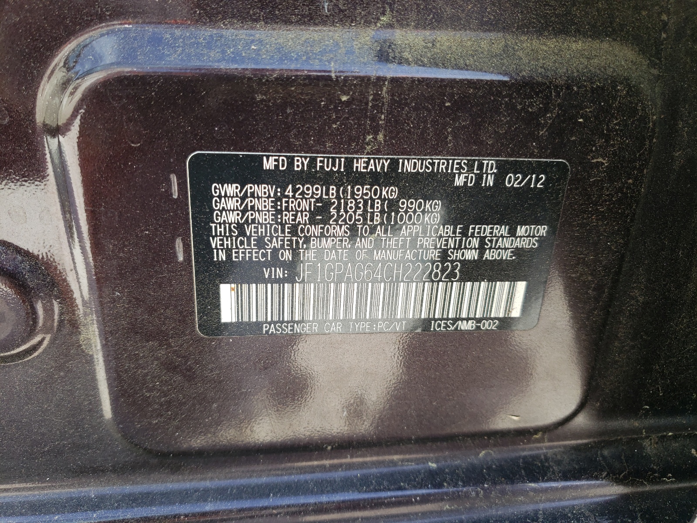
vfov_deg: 53.1
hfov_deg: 67.3
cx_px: 348
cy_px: 262
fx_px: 524
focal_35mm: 26
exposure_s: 1/244
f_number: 1.5
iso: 50
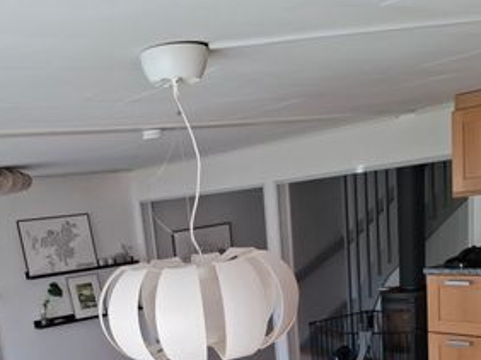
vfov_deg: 27.6
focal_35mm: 49
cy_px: 377
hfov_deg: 38.7
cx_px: 176
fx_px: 680
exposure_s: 1/100
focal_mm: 5.54
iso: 50
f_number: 1.8
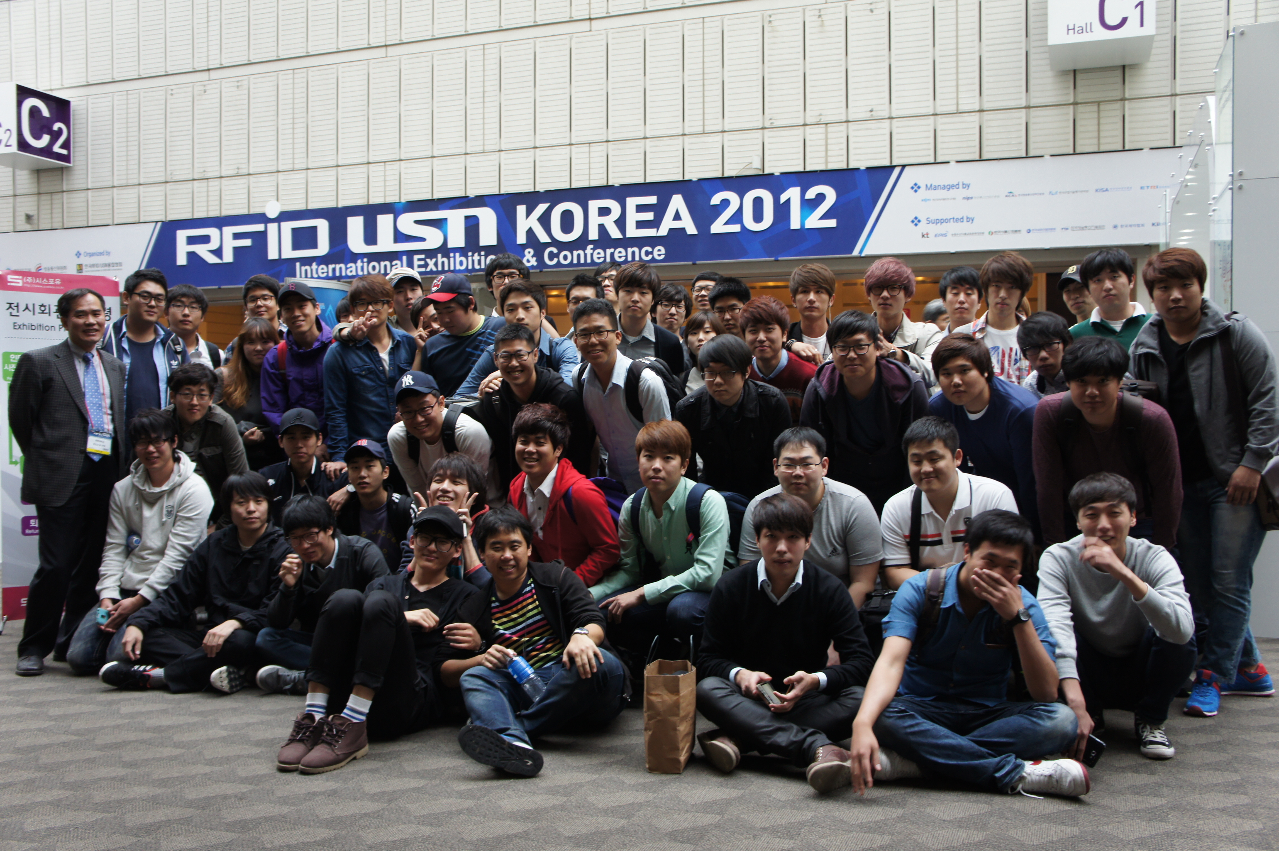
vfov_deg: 41.7
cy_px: 426
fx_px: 1118
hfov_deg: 59.5
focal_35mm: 32
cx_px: 640
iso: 400
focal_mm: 21
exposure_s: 1/40
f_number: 4
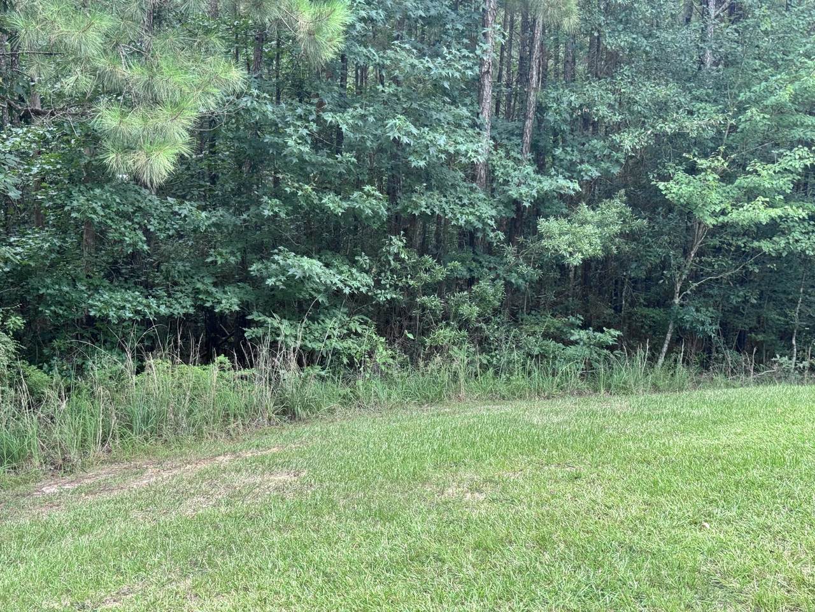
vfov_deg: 30.3
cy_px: 306
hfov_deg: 39.7
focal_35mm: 48
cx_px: 408
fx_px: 1130
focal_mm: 6.76
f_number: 1.78
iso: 64
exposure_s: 1/531
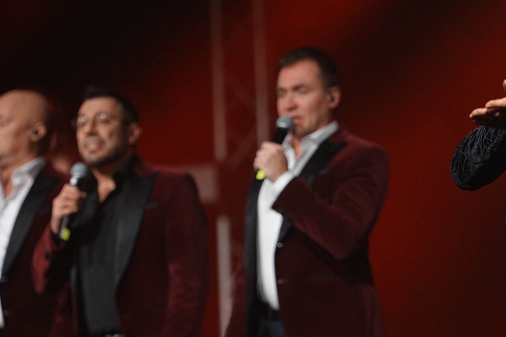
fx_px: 4765
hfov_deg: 6.1
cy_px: 167
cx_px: 334
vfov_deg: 4.1
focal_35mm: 339
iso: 640
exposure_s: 1/320
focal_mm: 135
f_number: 1.8
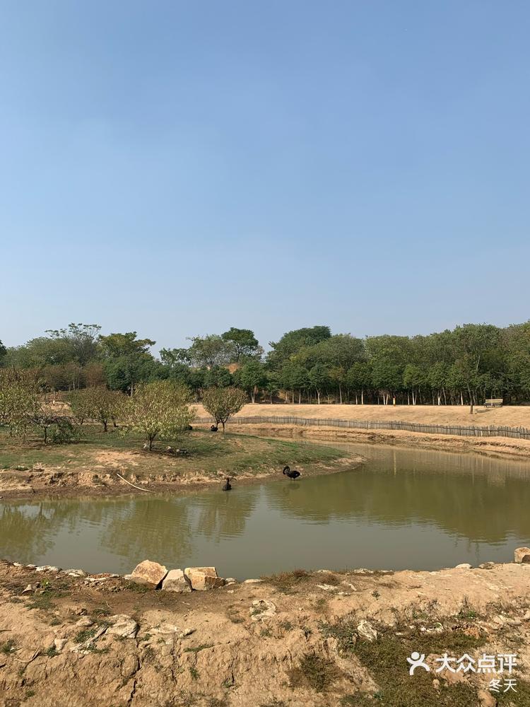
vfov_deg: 67.3
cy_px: 354
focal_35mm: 26
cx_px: 265
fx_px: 531
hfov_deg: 53.1
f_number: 1.8
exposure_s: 1/2481
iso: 25
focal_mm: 4.25
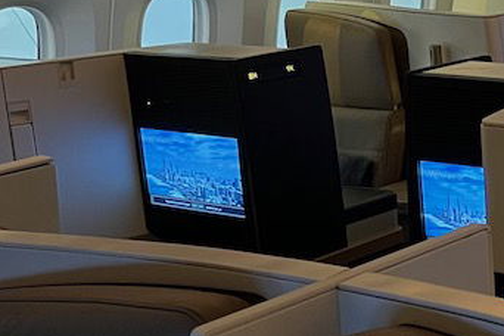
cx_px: 647
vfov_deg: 14.4
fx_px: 1330
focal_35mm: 95
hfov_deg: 19.8
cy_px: 159
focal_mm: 5.7
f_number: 1.5
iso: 640
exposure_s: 1/33
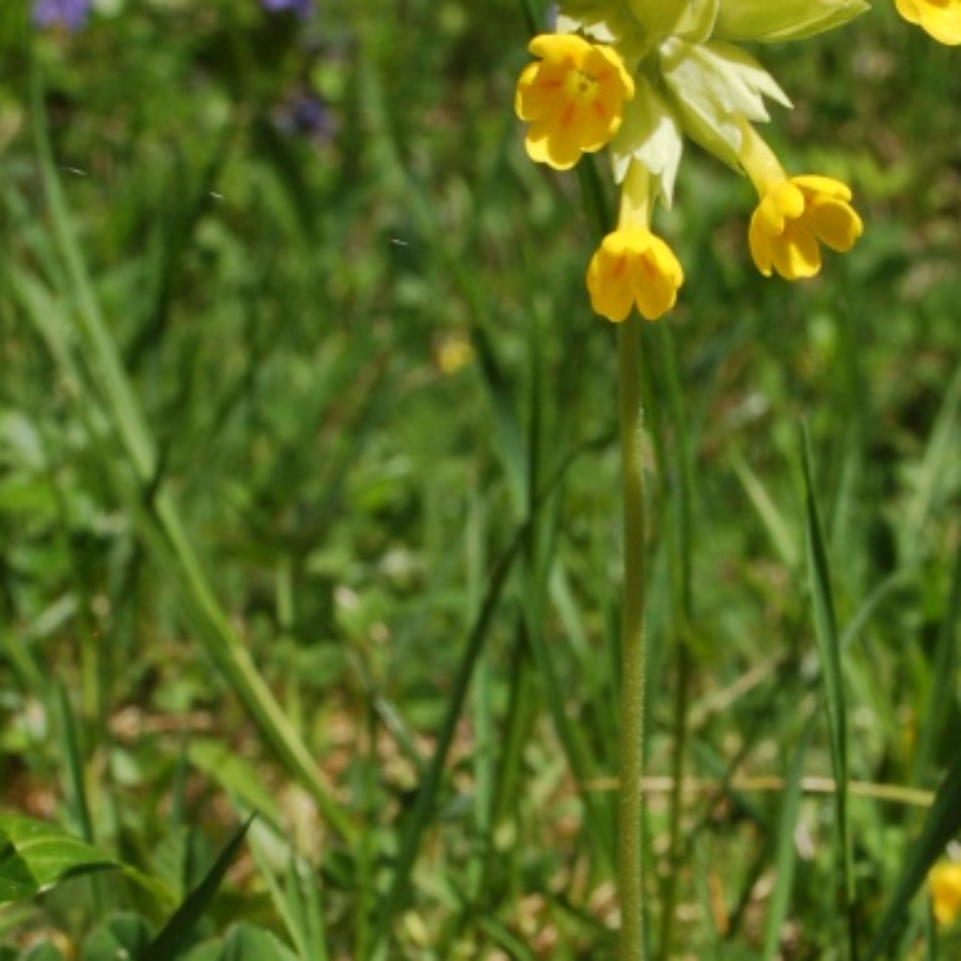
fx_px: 3329
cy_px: 669
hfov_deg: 16.4
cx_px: 588
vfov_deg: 16.4
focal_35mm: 106
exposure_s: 1/320
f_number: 14
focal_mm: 32
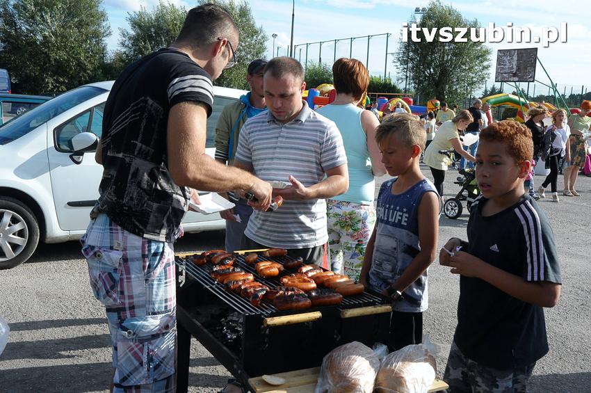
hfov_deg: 48.0
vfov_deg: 32.9
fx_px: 664
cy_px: 196
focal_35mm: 40
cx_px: 296
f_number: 13
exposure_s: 1/640
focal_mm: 27
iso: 800
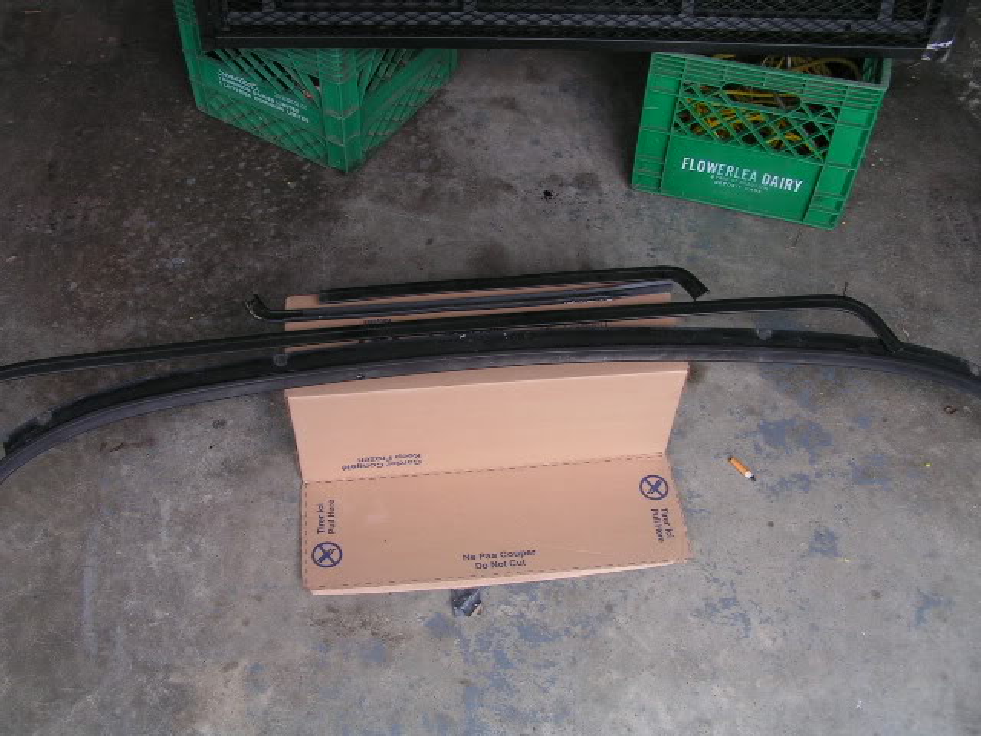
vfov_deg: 37.7
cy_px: 368
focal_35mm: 38
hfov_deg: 49.0
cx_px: 490
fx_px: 1077
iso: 50
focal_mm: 6.3
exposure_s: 1/60
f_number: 5.6
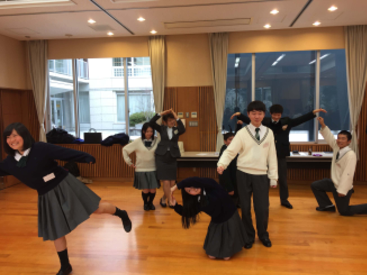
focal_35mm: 29
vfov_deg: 48.2
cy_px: 138
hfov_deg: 61.7
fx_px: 307
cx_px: 184
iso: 32
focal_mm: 4.15
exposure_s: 1/40
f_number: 2.2
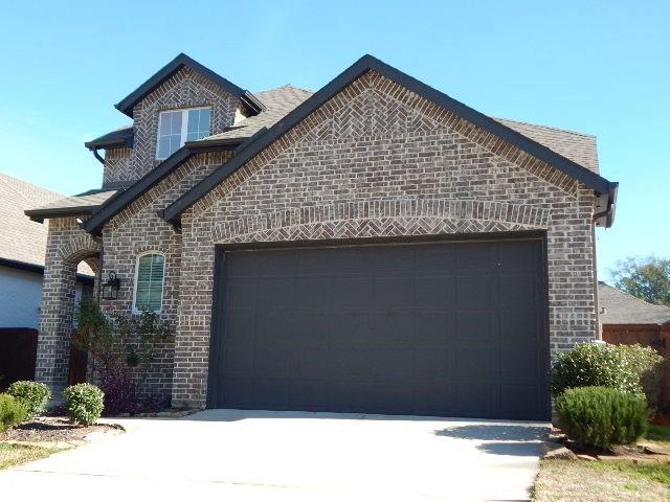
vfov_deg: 37.7
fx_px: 735
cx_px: 335
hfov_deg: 49.0
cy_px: 251
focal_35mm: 38
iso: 125
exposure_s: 1/400
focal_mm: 6.8
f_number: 3.4
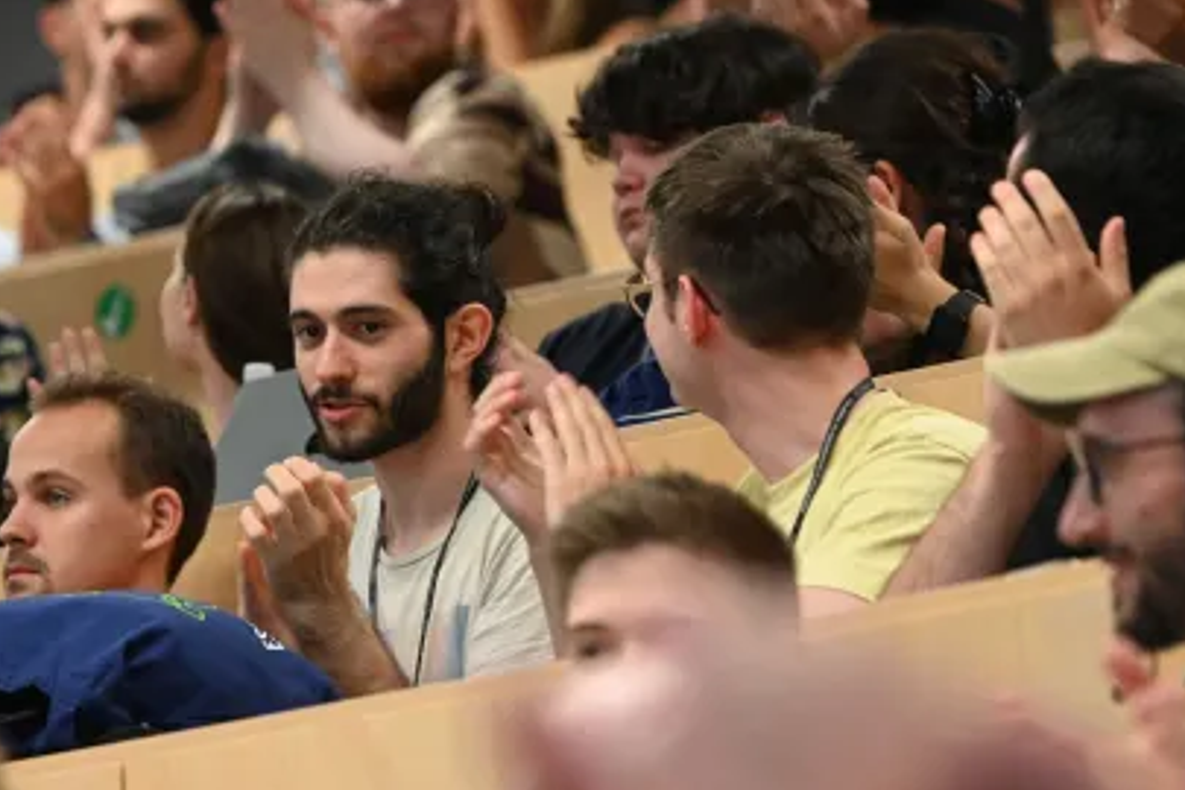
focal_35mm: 237
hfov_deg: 8.7
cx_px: 480
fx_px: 7801
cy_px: 301
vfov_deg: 5.8
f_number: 3.5
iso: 2000
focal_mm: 160
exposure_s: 1/160
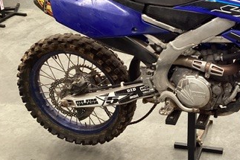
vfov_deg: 21.2
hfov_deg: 30.0
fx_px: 427
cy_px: 52
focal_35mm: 64
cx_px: 220
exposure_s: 1/50
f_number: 2.4
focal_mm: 3.3
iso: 80
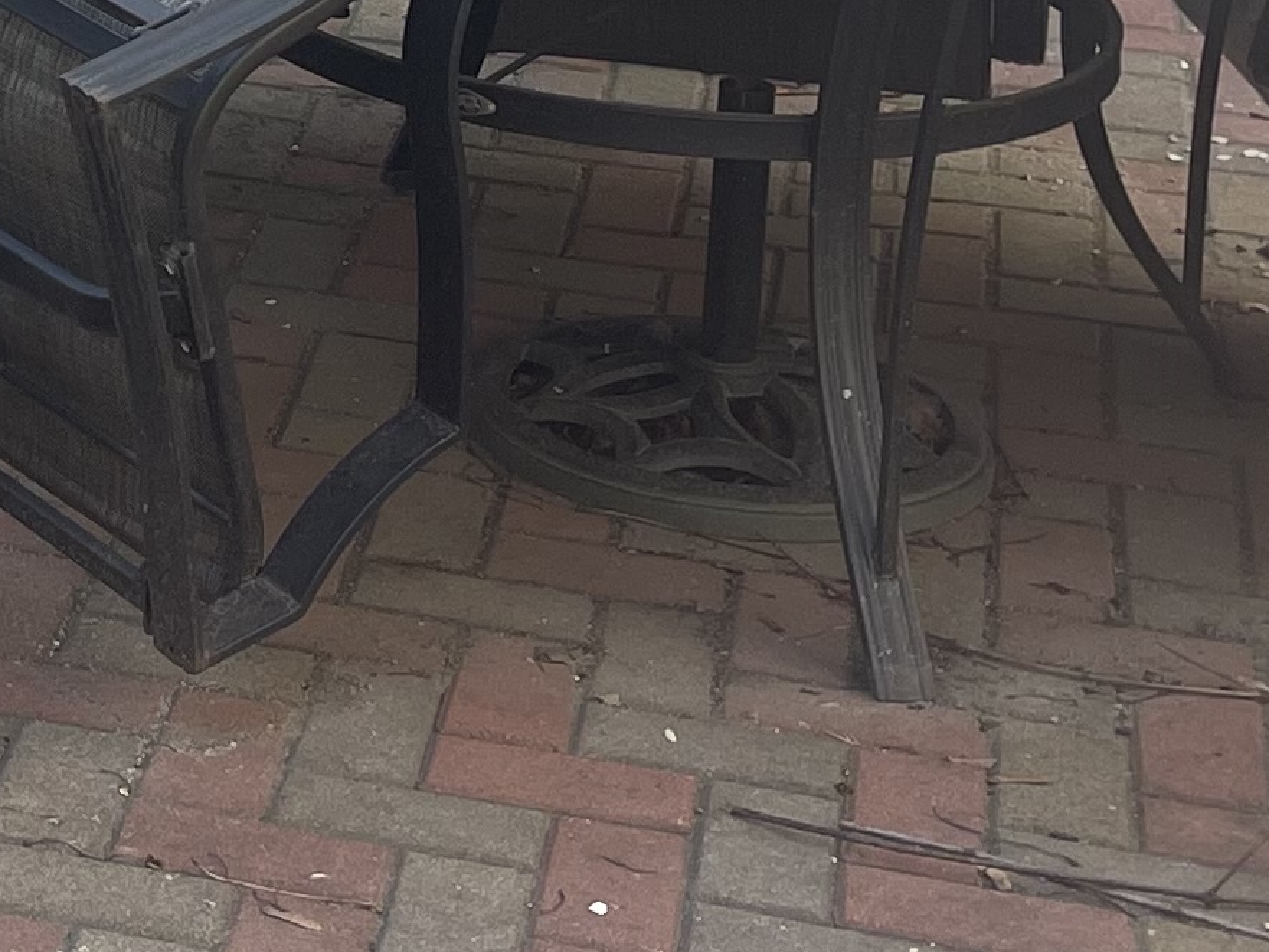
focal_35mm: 119
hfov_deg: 15.1
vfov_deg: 11.9
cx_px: -750
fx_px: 4363
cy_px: -517
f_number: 1.6
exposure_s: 1/745
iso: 50
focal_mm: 5.1
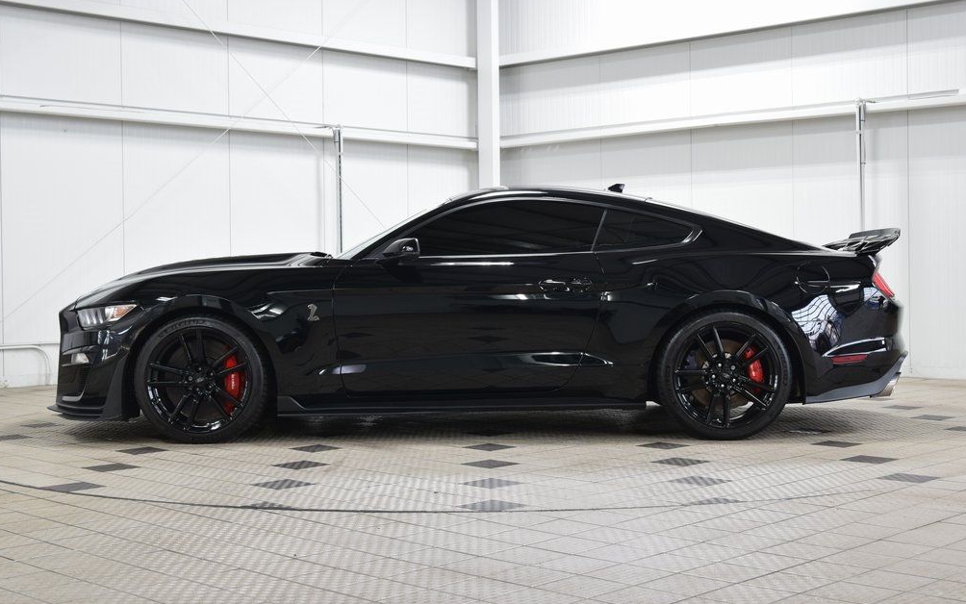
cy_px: 303
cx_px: 483
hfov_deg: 38.2
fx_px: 1396
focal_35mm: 53
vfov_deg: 24.4
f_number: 6.3
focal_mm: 34
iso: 560
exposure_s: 1/15
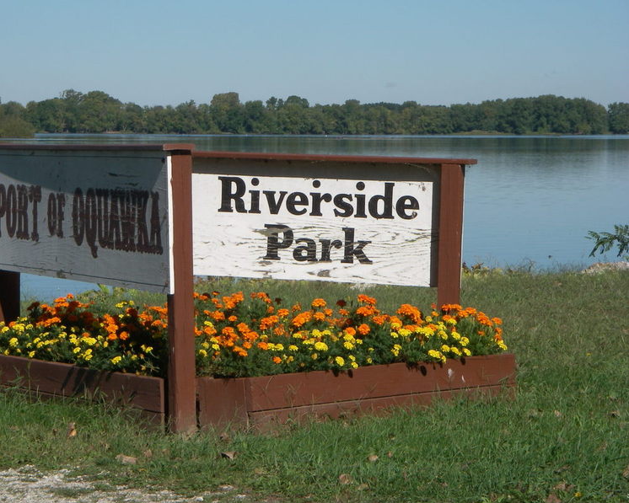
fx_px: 2346
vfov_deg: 12.2
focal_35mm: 126
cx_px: 274
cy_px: 246
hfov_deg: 15.3
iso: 64
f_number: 8
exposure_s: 1/200
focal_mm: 18.9
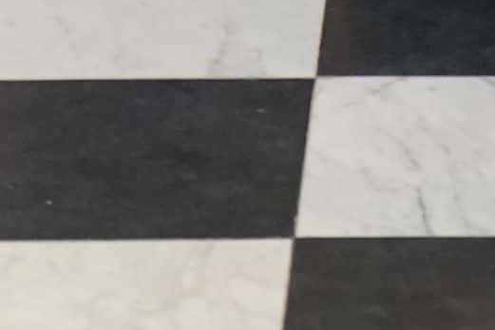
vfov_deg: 1.9
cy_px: -740
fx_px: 9704
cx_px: 887
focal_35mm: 706
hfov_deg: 2.9
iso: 5000
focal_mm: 105
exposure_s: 1/250
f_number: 2.8
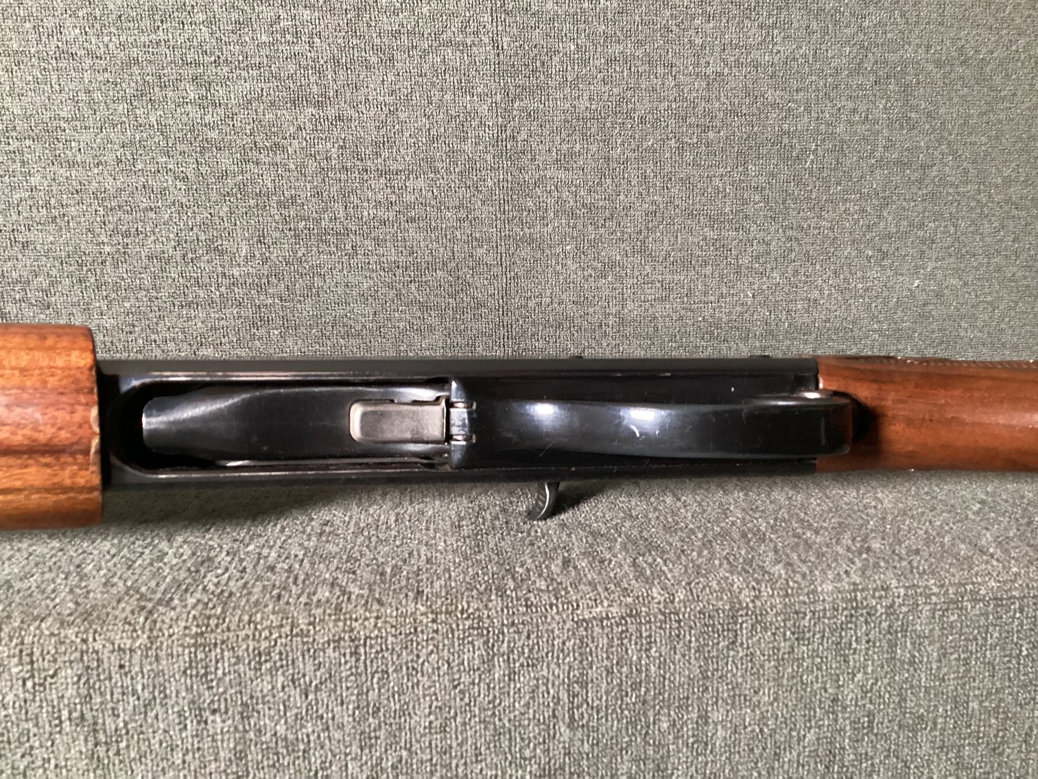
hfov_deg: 58.3
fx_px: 930
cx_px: 519
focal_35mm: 31
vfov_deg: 45.4
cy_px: 390
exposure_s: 1/30
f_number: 2.4
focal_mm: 3.3
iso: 500
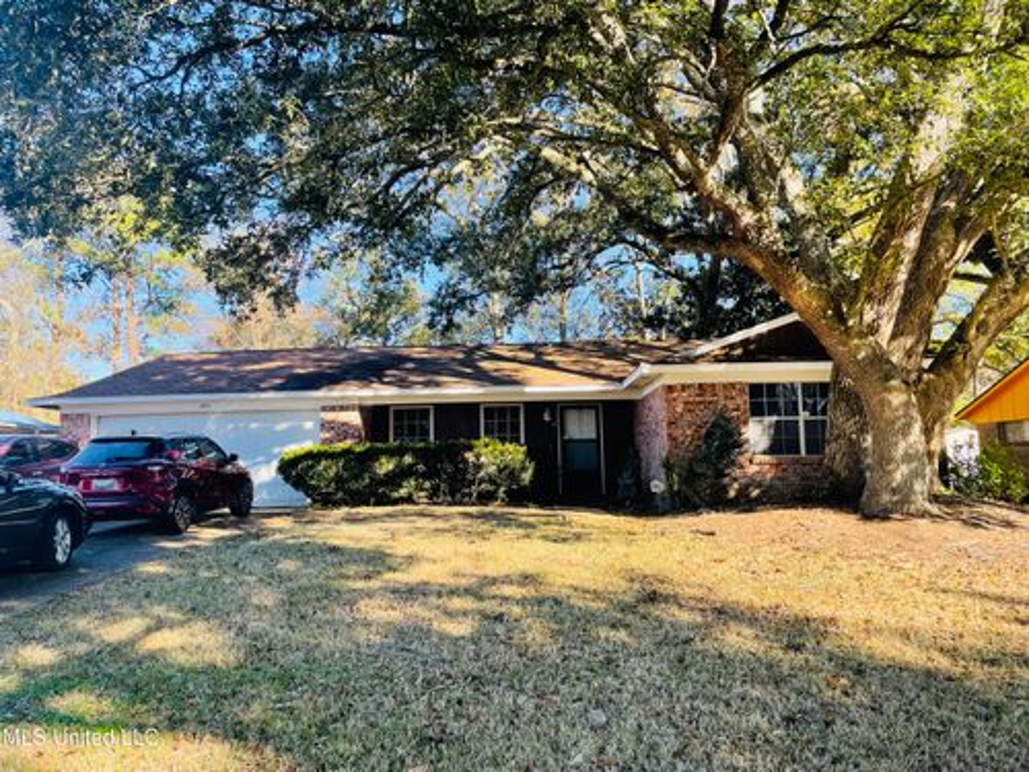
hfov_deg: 67.3
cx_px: 514
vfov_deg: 53.1
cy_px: 386
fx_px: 773
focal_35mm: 26
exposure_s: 1/535
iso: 32
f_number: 1.6
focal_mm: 4.2
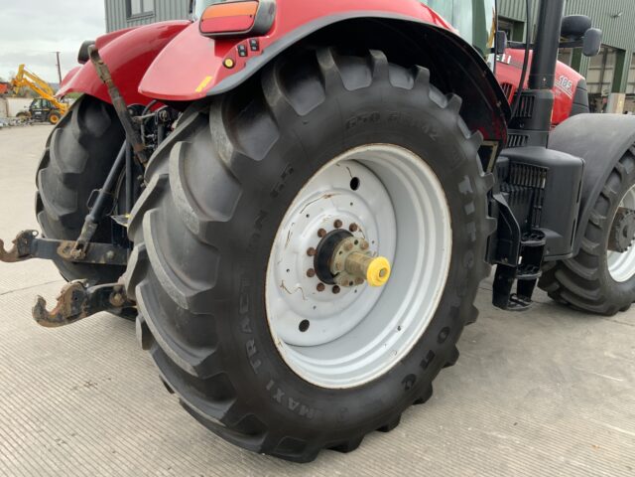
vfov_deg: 48.2
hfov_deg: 61.7
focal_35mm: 29
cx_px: 318
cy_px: 238
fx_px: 532
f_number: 1.8
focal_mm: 3
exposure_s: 1/122
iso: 50
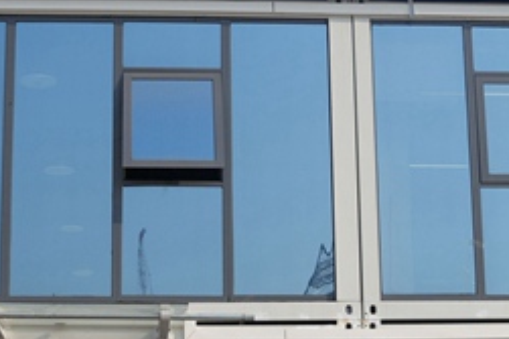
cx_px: 221
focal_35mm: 86
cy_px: 339
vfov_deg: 15.6
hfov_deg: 23.6
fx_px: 1215
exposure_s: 1/800
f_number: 4.5
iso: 100
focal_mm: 24
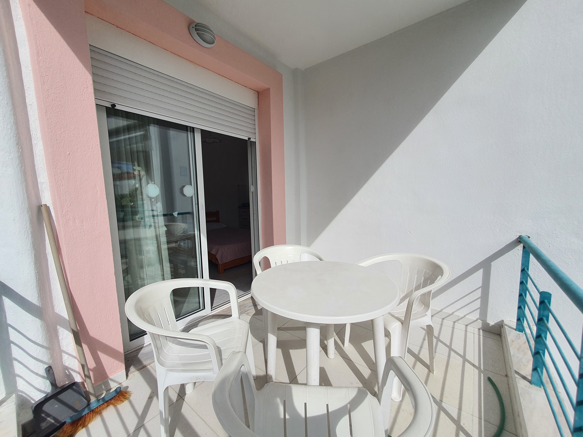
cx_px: 292
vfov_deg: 89.9
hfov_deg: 106.2
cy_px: 218
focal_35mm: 13
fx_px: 219
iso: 50
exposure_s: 1/1860
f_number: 2.2
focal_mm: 1.8
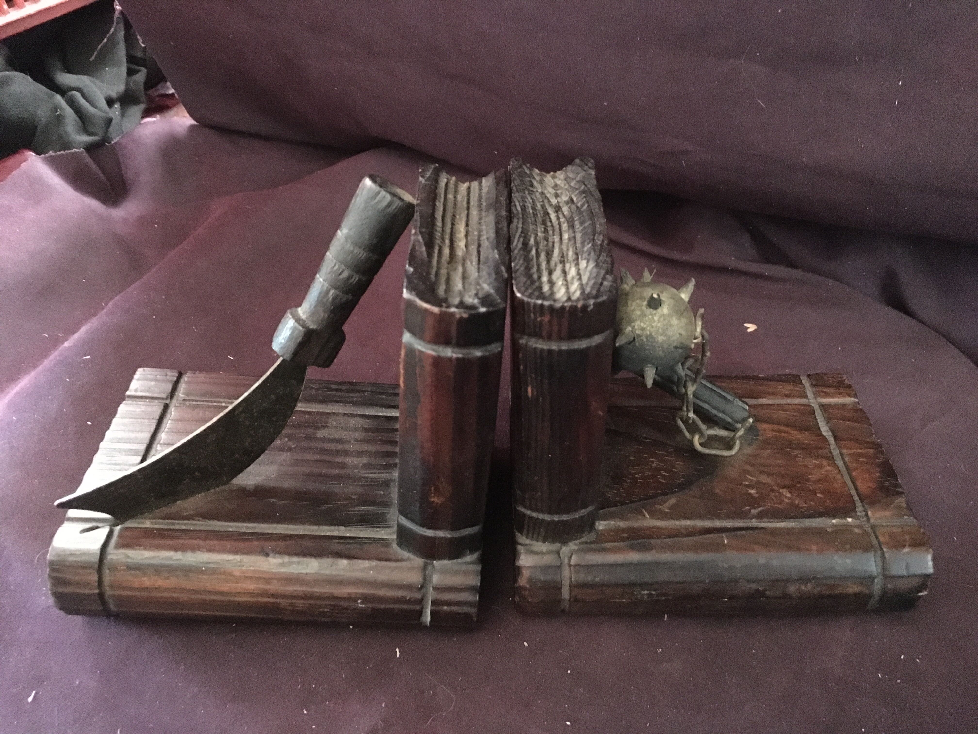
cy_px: 367
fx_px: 819
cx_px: 489
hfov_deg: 61.7
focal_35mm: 29
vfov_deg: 48.2
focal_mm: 4.15
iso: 1250
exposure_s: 1/17
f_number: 2.2
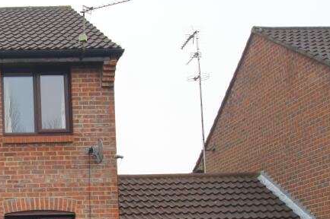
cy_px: 227
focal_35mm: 78
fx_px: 714
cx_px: -43
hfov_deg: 24.1
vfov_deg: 17.0
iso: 200
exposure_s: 1/60
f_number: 6.3
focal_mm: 22
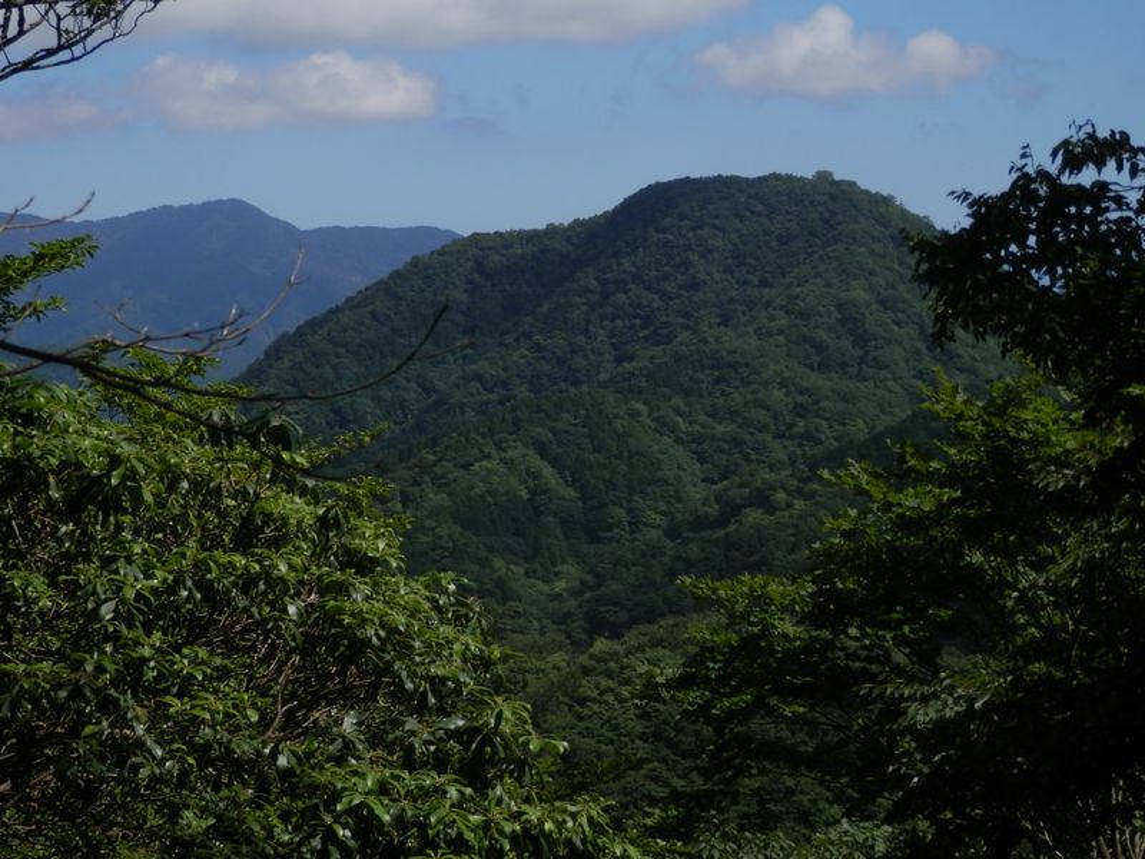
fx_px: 2646
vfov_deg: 18.4
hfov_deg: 24.4
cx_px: 572
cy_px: 430
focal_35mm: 80
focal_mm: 14.4
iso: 125
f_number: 13.1
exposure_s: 1/160
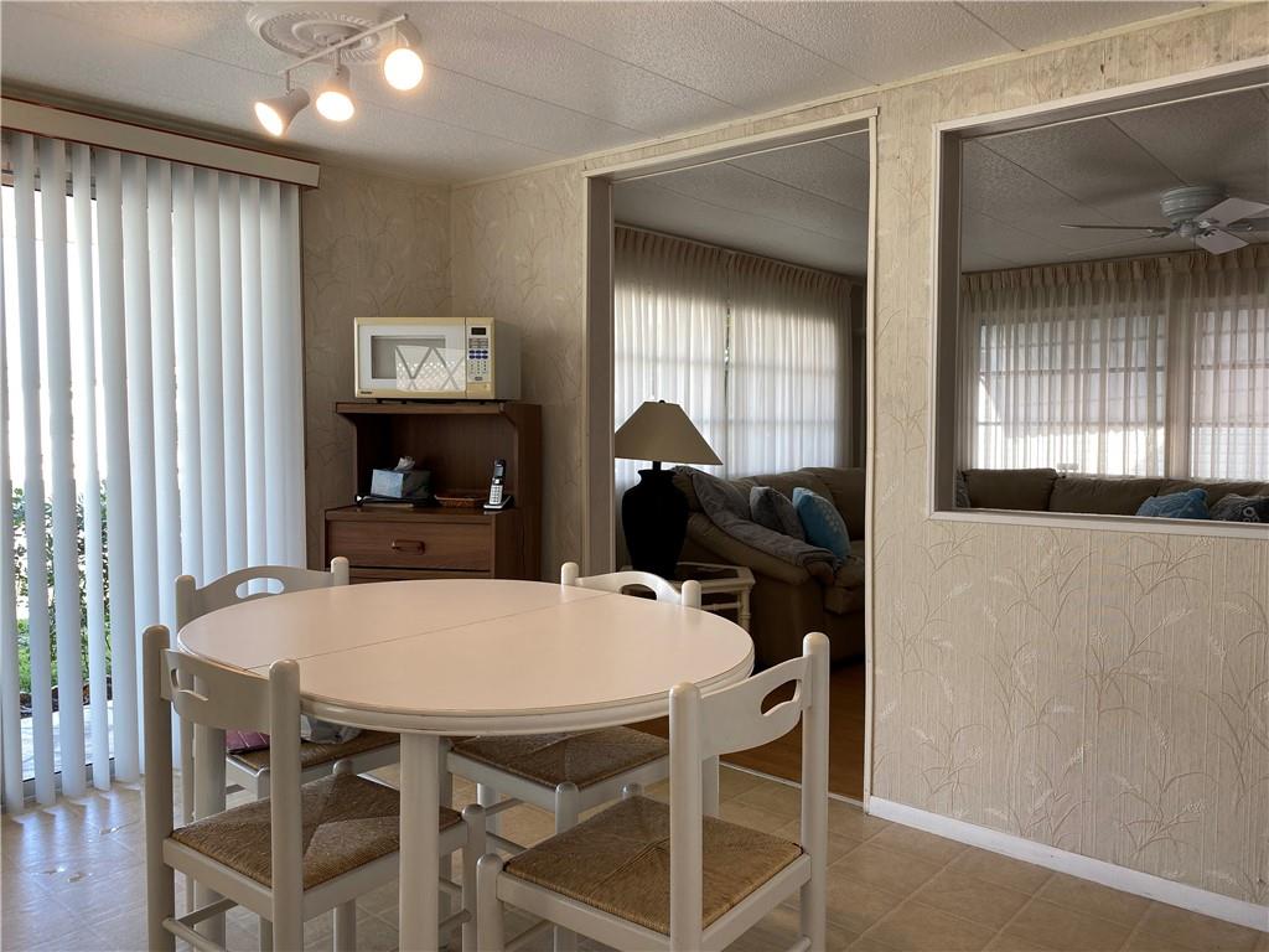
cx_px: 634
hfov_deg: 67.3
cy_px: 476
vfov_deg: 53.1
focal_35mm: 26
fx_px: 953
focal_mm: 4.25
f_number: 1.8
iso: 64
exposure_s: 1/120
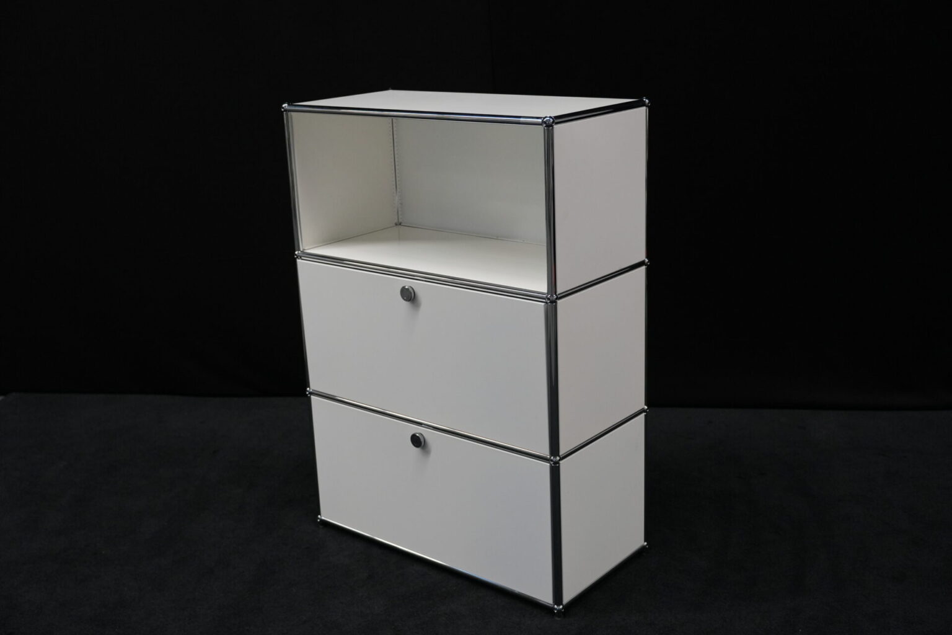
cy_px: 318
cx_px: 476
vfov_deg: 32.6
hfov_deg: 47.4
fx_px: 1084
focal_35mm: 41
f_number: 4
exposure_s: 1/160
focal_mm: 41
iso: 2500
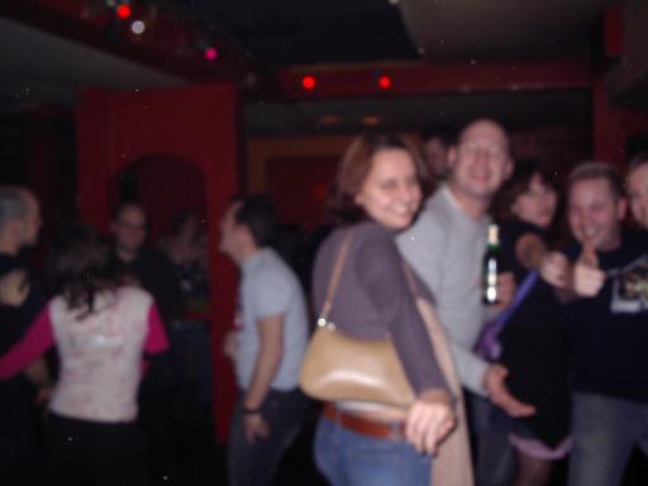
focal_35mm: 38
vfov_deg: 37.7
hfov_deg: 49.0
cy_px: 243
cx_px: 324
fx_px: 711
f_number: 4.8
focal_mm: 5.8
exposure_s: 1/60
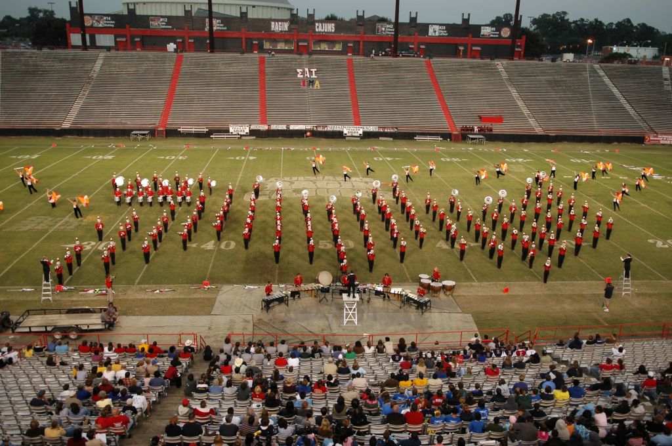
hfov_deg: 62.0
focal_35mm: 30
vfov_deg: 43.5
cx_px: 336
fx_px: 559
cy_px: 223
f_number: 3.2
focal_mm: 20
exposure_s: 1/60
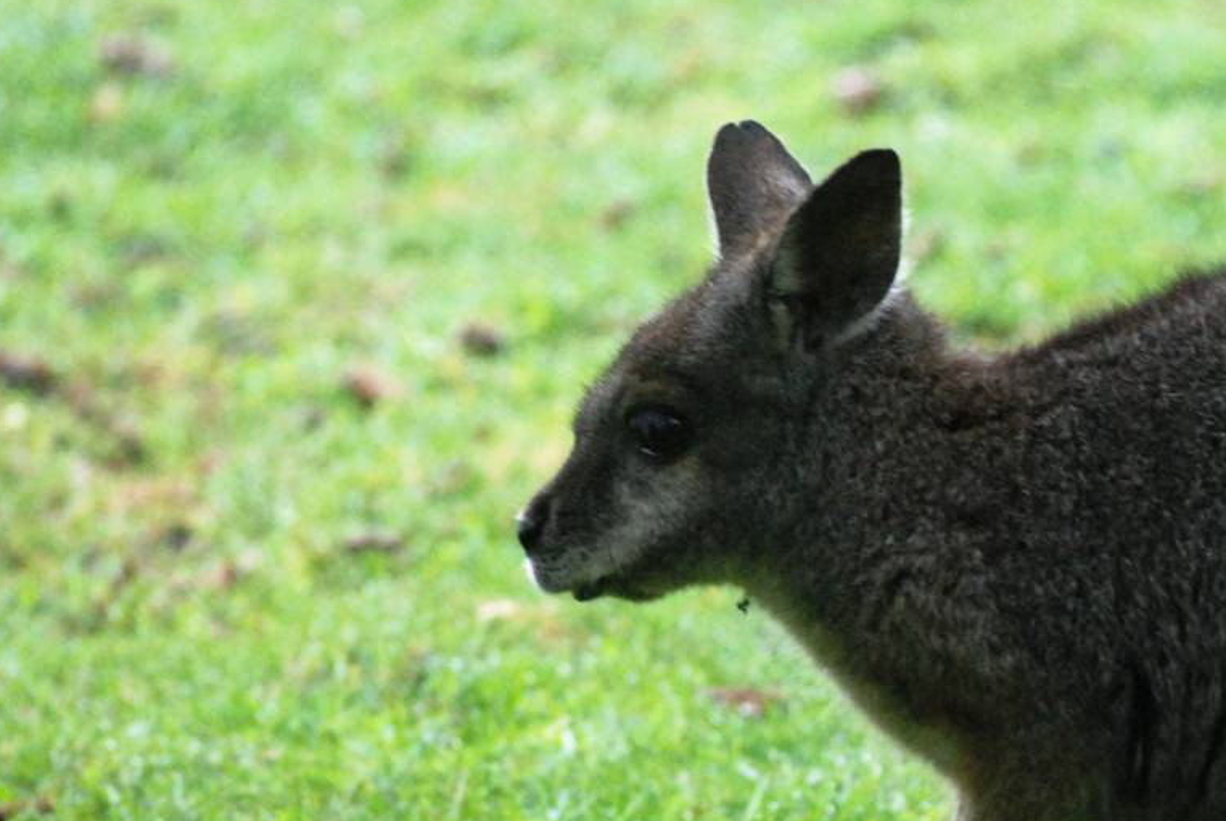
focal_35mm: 614
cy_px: 711
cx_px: 1266
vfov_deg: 2.2
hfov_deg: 3.4
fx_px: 20936
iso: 1600
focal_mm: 195
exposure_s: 1/160
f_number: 4.8
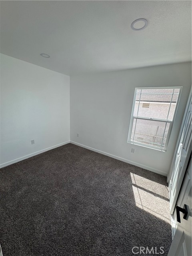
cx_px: 96
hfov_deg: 85.7
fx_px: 104
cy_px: 128
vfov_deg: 102.1
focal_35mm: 14
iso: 40
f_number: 2.2
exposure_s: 1/121
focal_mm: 2.22
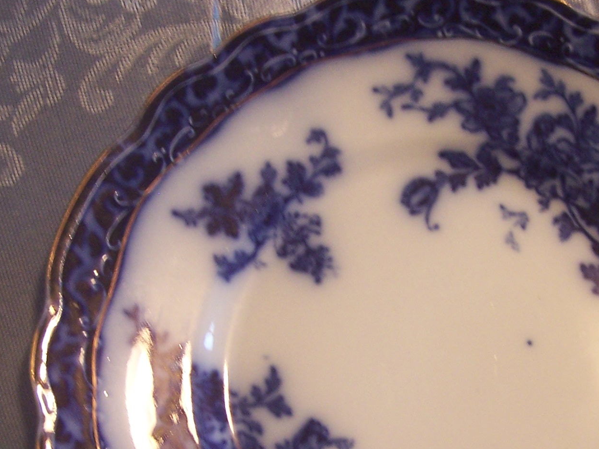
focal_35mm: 70
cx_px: 433
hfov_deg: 27.5
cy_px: 374
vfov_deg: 20.7
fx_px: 1211
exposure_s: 1/8
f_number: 2.8
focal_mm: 6.3
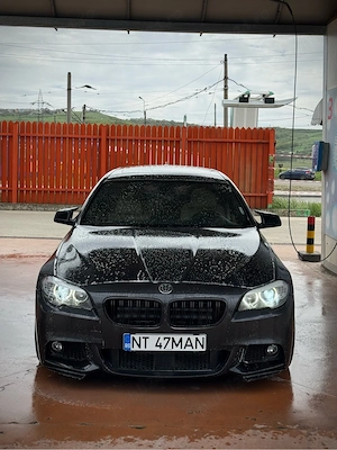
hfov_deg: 30.3
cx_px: 168
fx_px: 623
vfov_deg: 39.7
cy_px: 225
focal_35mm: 48
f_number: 1.78
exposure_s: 1/5587
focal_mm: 6.76
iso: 80
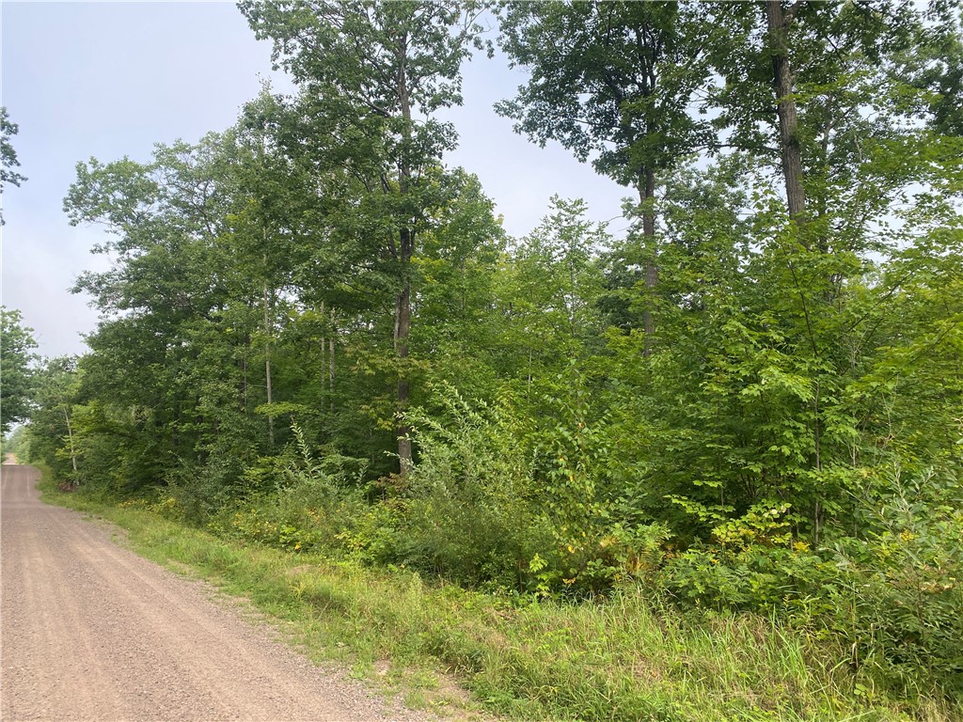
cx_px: 482
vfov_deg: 53.1
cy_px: 361
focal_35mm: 26
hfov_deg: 67.3
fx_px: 723
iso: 32
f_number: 1.8
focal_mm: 4.25
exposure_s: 1/613
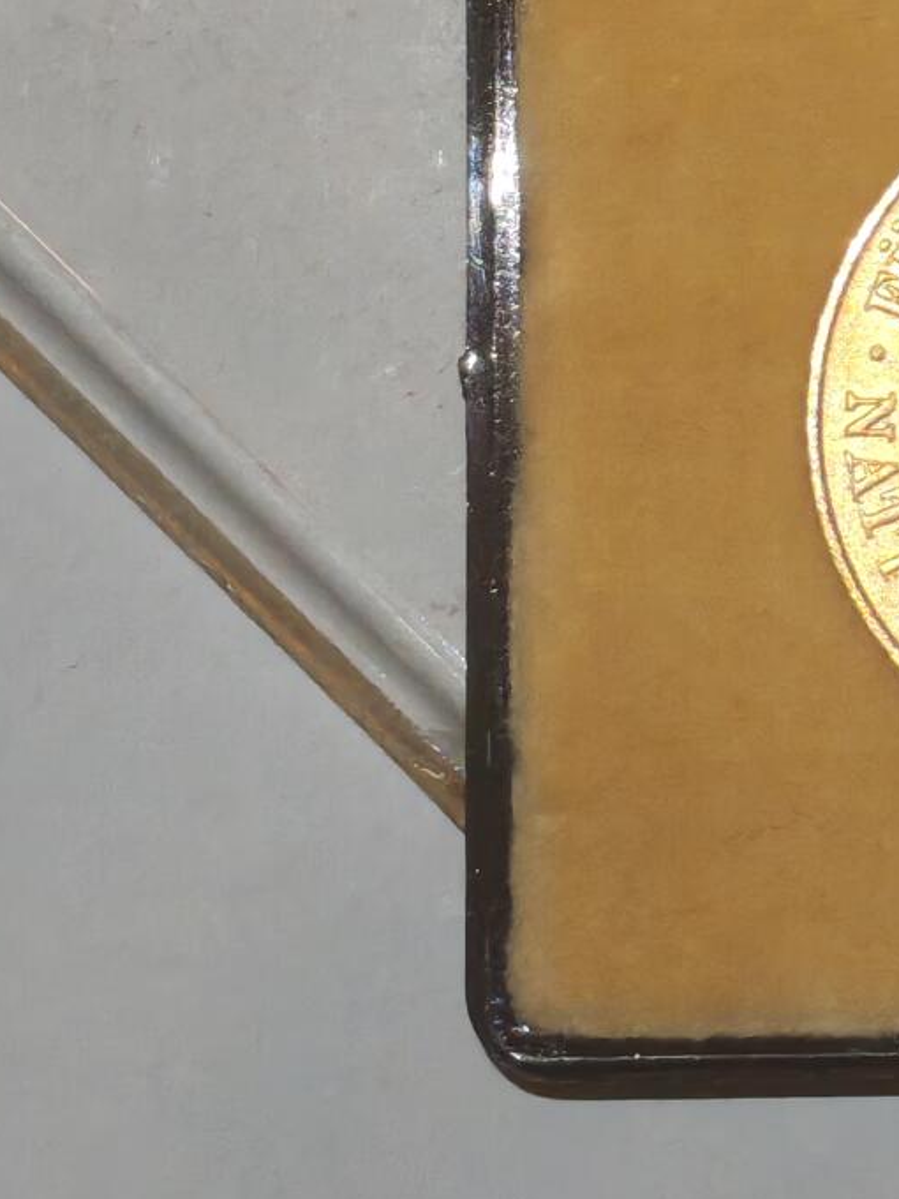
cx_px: 1111
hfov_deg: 8.2
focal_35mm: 180
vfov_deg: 10.9
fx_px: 6233
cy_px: -83
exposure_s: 1/100
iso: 250
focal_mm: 5.52
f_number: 1.95
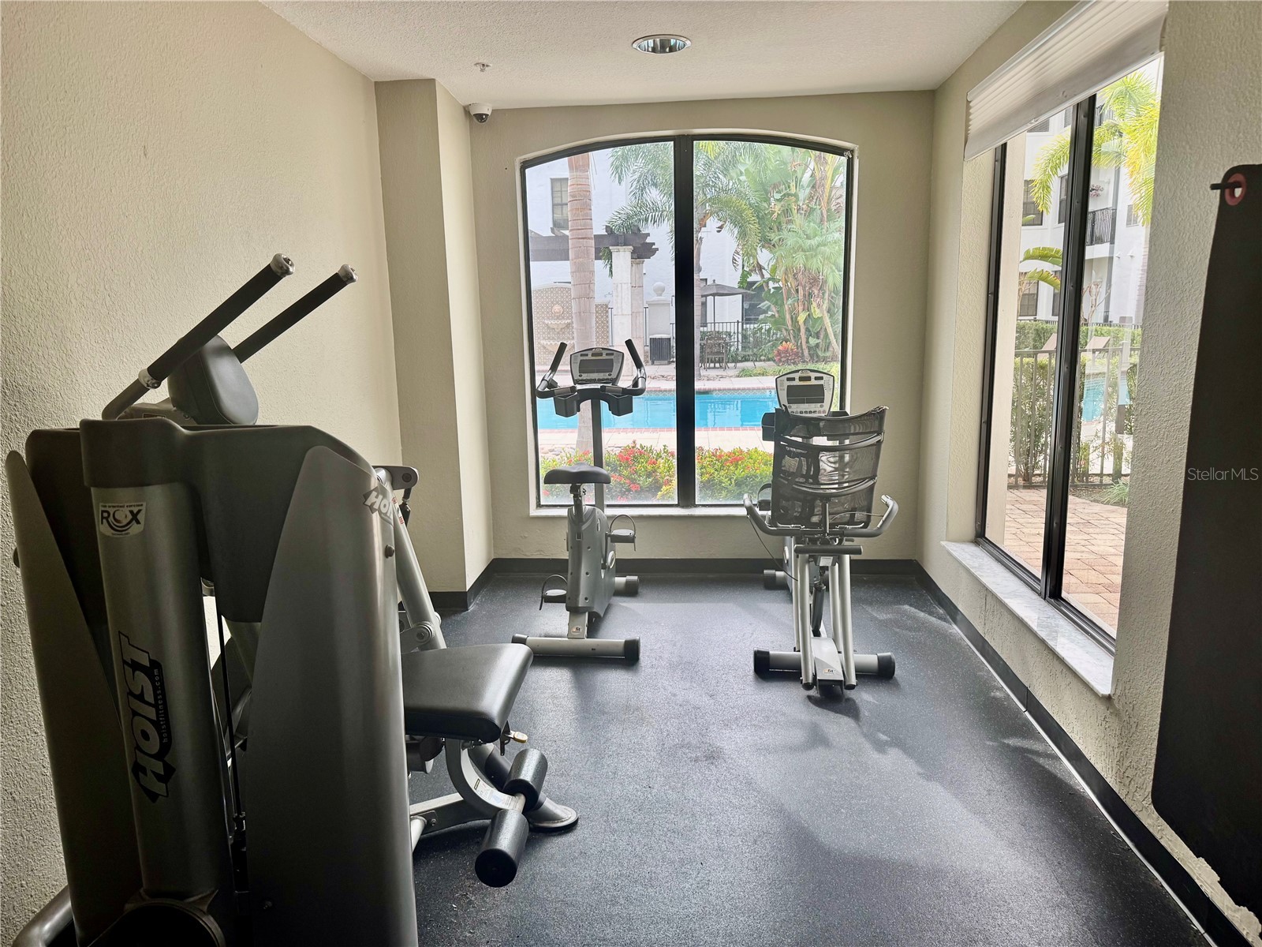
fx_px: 875
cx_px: 631
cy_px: 474
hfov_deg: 71.6
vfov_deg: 56.8
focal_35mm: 24
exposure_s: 1/120
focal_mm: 6.76
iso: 100
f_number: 1.78
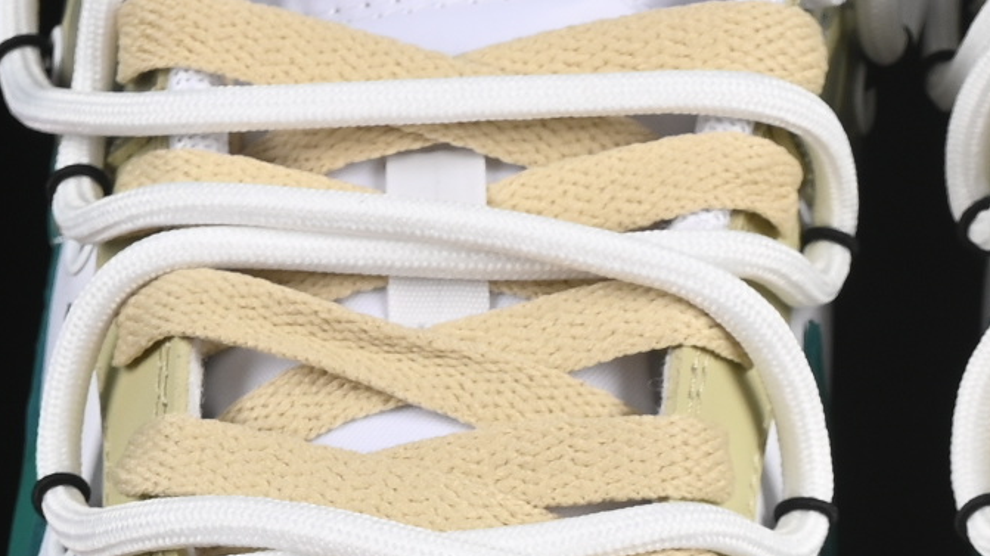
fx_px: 8555
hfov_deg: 6.6
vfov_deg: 3.7
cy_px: 873
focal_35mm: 326
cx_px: 903
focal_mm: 50
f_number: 8
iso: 160
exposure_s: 1/80
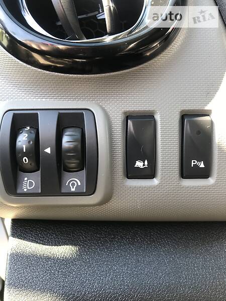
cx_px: 113
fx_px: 244
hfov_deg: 49.7
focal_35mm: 28
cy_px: 150
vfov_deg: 63.4
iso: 32
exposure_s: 1/45
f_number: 1.8
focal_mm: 4
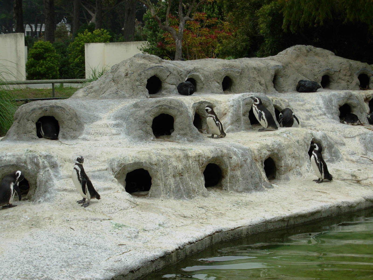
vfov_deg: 19.4
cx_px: 186
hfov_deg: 25.7
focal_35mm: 76
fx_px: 819
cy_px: 140
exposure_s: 1/558
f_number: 3.6
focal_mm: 12.5
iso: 50
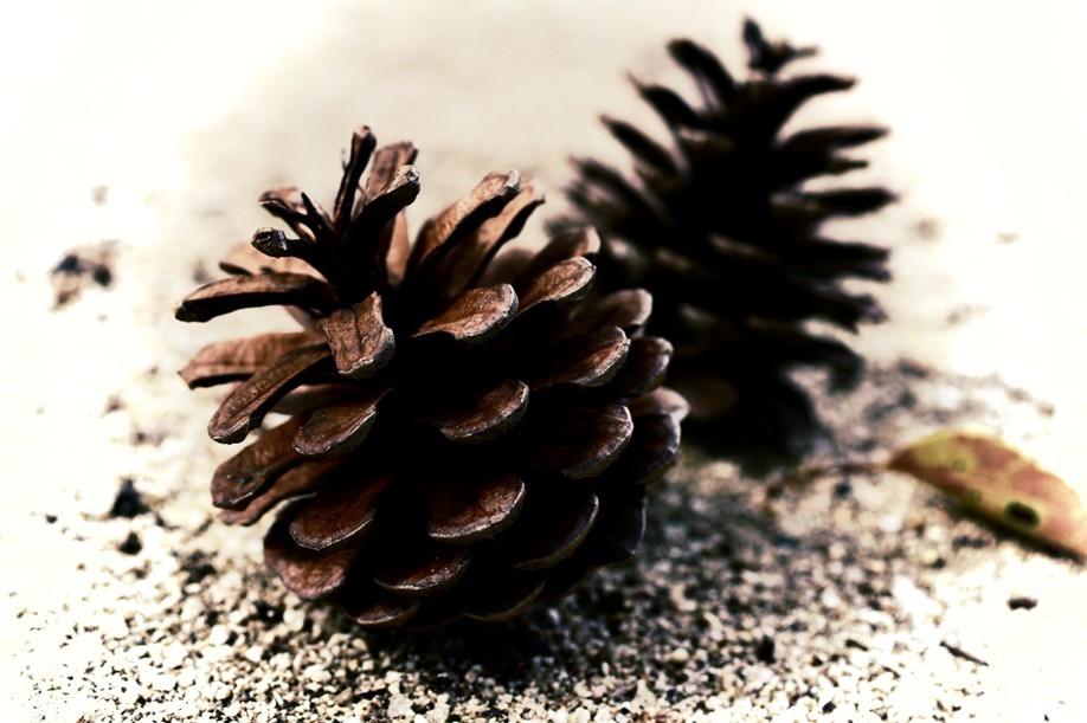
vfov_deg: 29.8
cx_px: 544
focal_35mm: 45
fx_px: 1358
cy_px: 362
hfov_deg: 43.6
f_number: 4.5
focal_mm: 30
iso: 200
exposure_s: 1/60
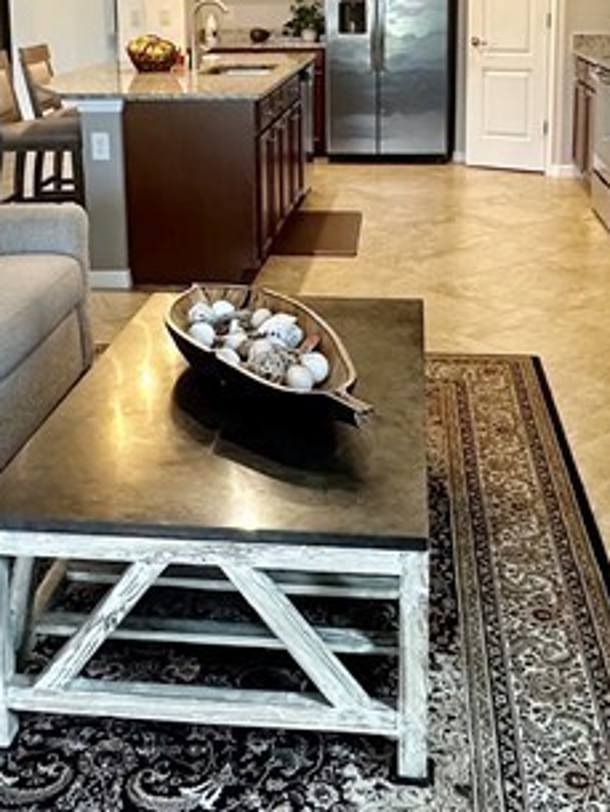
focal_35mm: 47
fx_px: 1104
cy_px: 184
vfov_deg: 39.1
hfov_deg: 30.9
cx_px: 285
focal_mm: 2.22
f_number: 2.2
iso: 250
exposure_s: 1/60
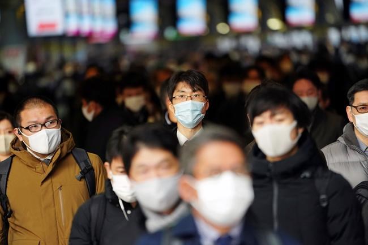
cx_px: 184
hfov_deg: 5.2
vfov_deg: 3.4
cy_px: 122
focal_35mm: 400
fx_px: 4088
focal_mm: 400
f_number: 5.6
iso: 3200
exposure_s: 1/400
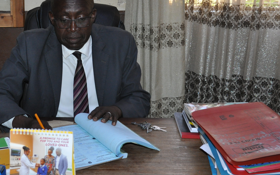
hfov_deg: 33.5
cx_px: 77
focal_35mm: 60
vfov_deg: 21.6
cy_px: 84
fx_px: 458
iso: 800
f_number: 3.8
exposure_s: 1/60
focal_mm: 22
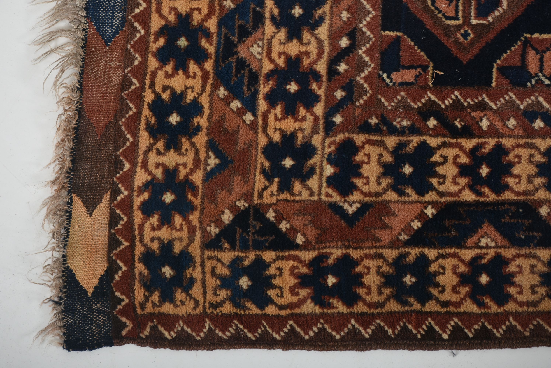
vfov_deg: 13.1
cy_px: 184
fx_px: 1608
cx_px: 276
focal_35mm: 105
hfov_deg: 19.4
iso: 200
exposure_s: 1/200
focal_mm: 70
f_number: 10
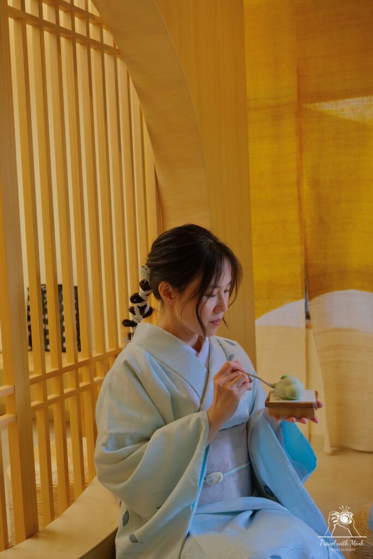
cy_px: 280
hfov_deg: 32.6
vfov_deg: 47.4
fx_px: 637
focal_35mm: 41
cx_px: 186
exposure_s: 1/100
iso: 640
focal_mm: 27.5
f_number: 4
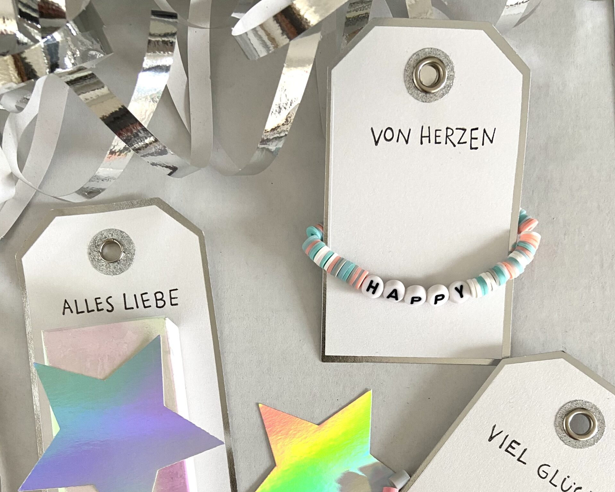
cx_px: 308
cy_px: 411
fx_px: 619
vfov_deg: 41.1
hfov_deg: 52.8
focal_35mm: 34
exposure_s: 1/85
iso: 125
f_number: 1.8
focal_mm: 4.25
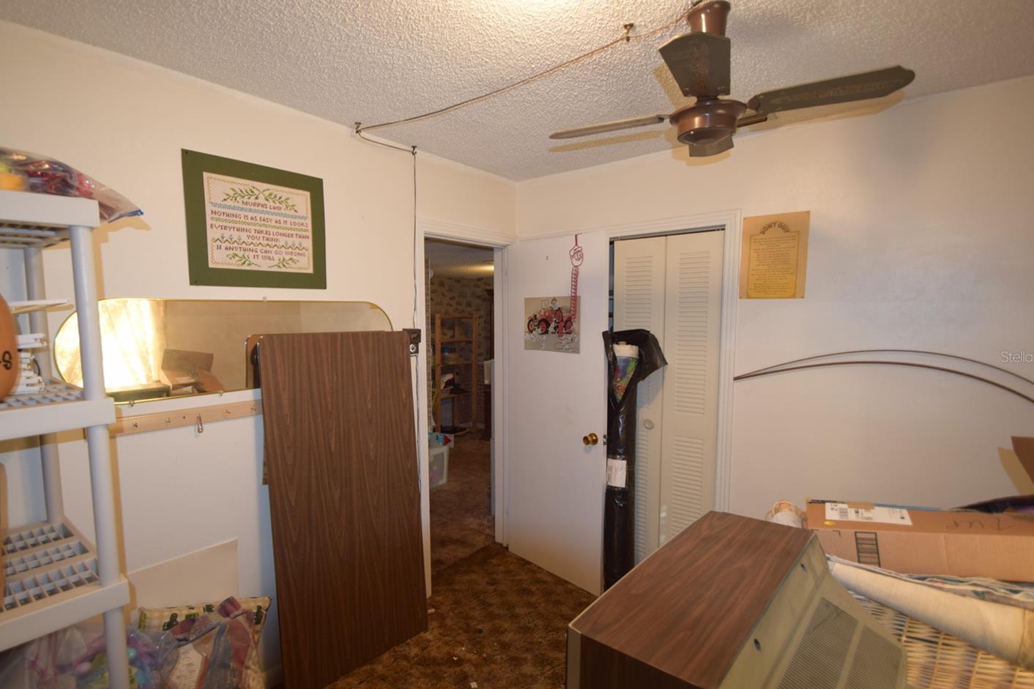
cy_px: 357
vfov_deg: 70.4
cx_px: 480
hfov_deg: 93.1
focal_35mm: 17
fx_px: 488
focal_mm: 10
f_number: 3.5
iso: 400
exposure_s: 1/60
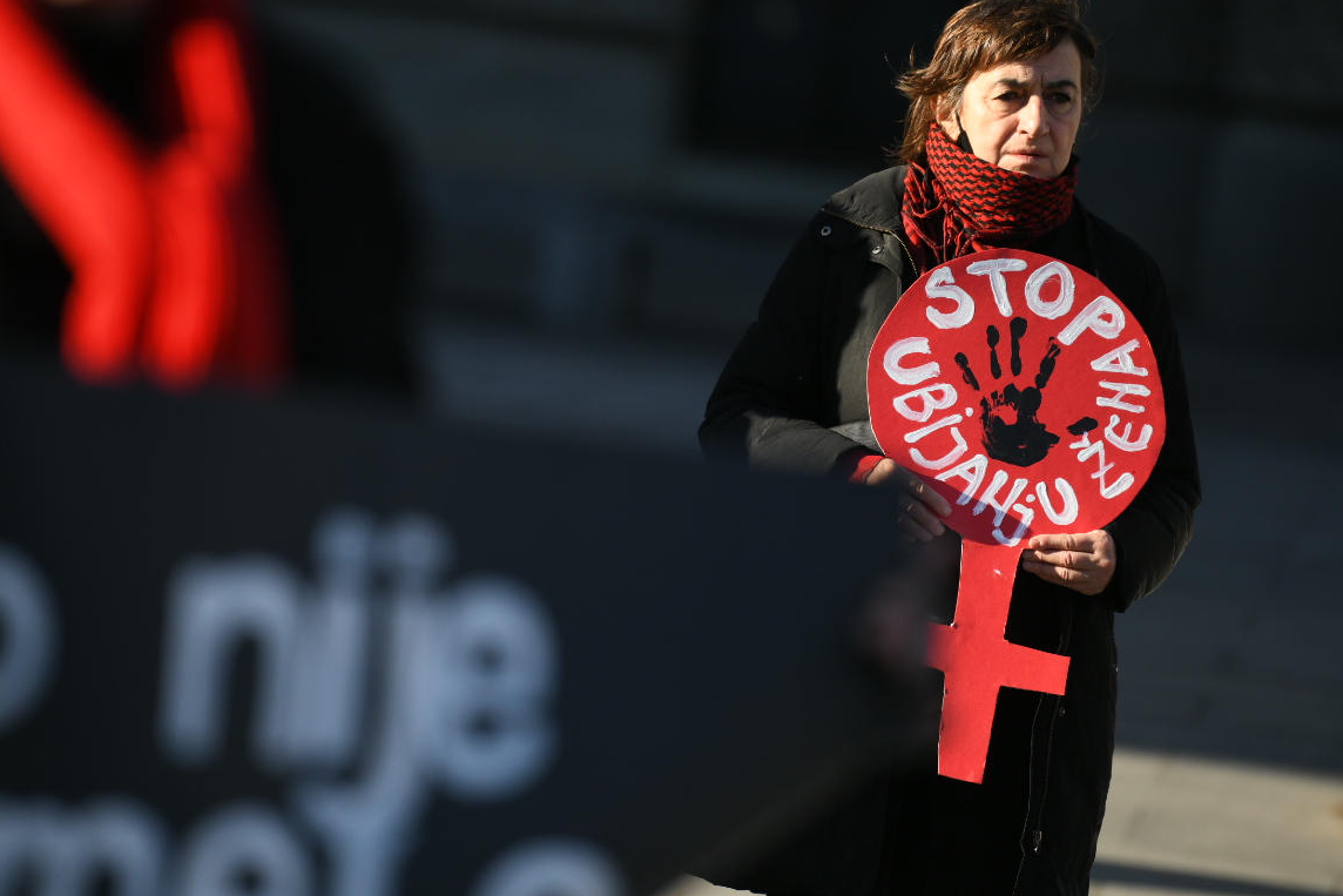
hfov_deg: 7.7
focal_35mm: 269
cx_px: 554
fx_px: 10036
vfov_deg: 5.1
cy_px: 423
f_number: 2.8
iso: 500
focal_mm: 190
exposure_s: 1/5000
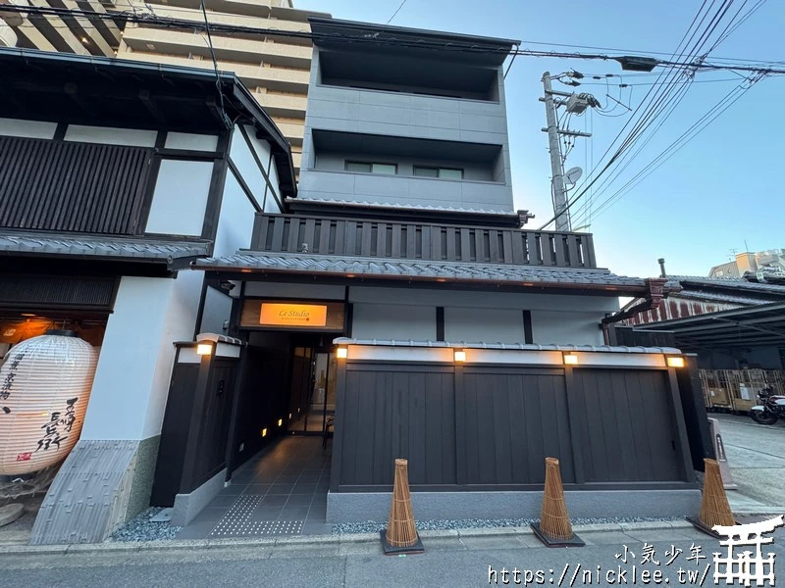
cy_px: 294
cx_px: 392
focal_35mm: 14
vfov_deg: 85.7
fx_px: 317
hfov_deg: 102.1
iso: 250
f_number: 2.2
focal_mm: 2.22
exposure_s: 1/120
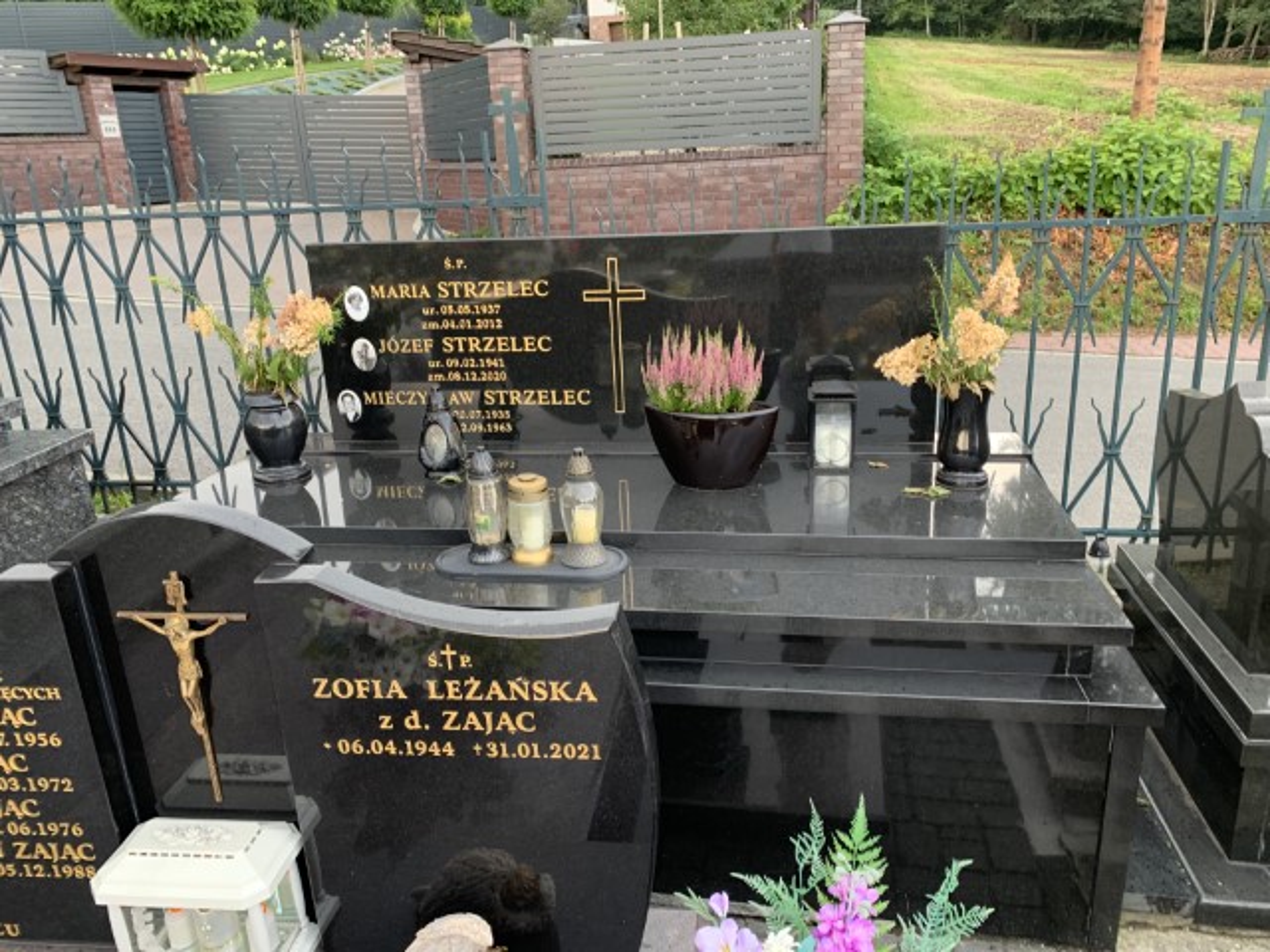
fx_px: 954
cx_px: 635
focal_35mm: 26
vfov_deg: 53.1
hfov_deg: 67.3
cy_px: 476
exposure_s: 1/121
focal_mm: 4.25
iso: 80
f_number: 1.8
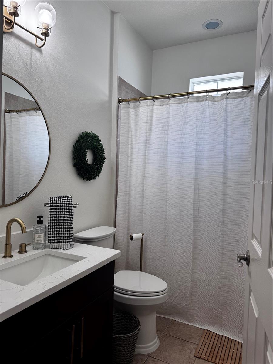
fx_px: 252
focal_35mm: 24
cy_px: 182
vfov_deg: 71.6
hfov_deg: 56.8
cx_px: 136
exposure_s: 1/120
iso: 125
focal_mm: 6.76
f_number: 1.78
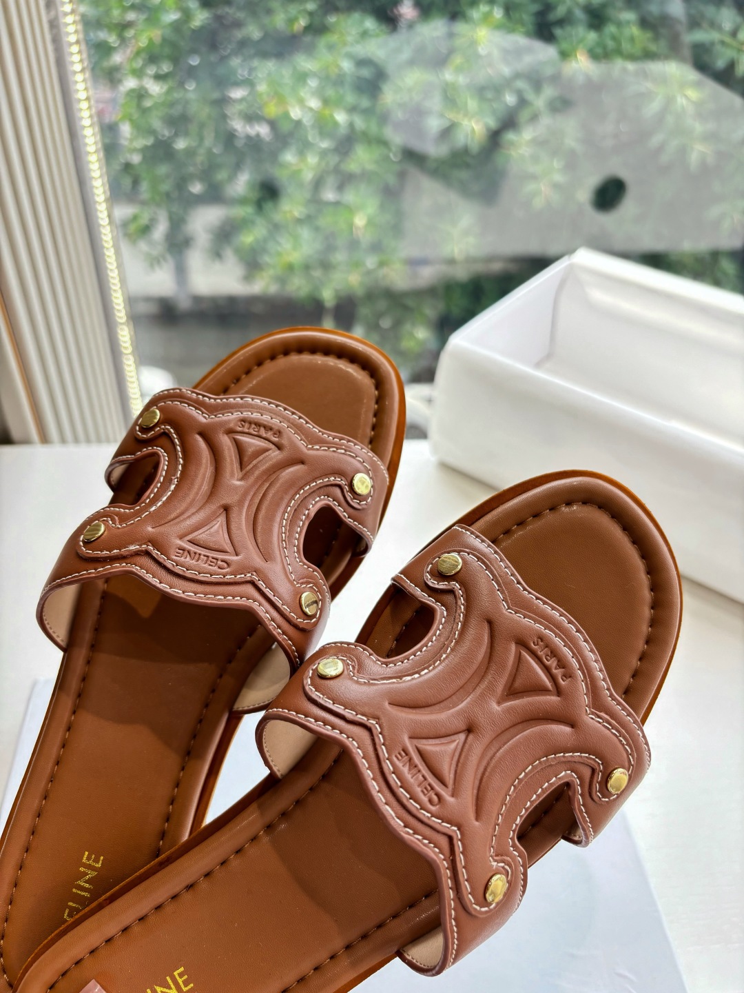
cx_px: 372
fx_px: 745
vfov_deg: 67.3
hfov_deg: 53.1
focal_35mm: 26
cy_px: 496
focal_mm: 5.96
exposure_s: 1/184
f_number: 1.6
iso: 50
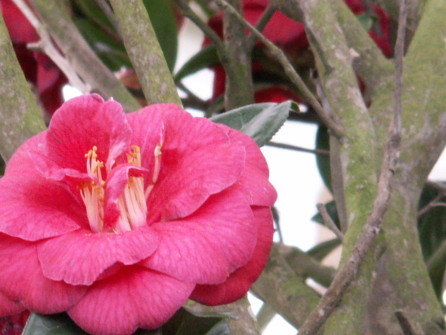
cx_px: 121
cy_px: 248
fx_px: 6325
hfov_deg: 4.0
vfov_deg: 3.0
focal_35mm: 491
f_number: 4
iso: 125
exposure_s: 1/50
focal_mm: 30.13
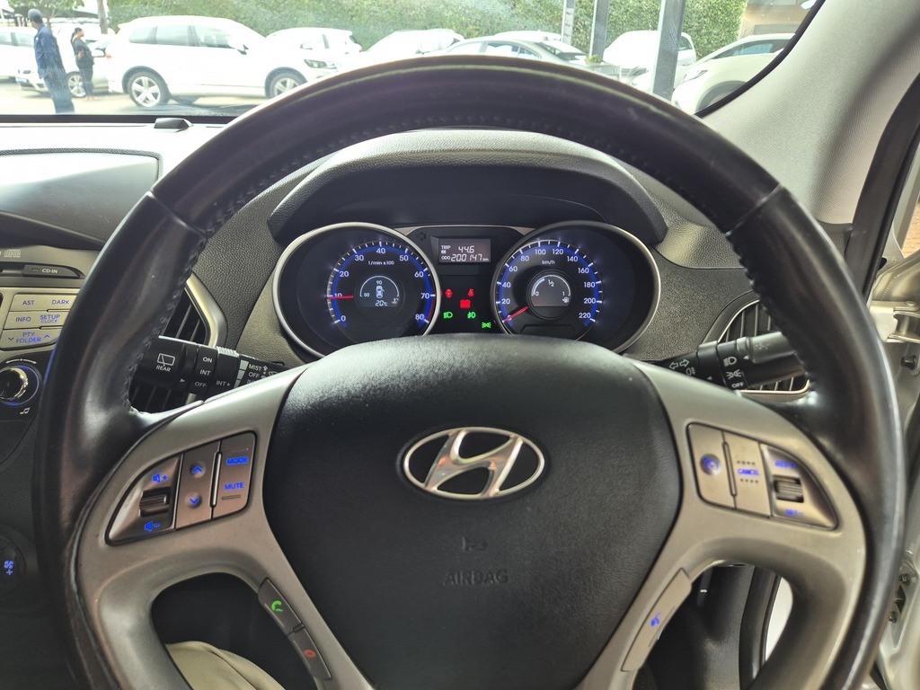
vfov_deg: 58.9
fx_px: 611
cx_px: 460
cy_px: 345
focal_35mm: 23
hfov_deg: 73.9
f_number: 1.8
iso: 160
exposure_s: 1/100
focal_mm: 5.4
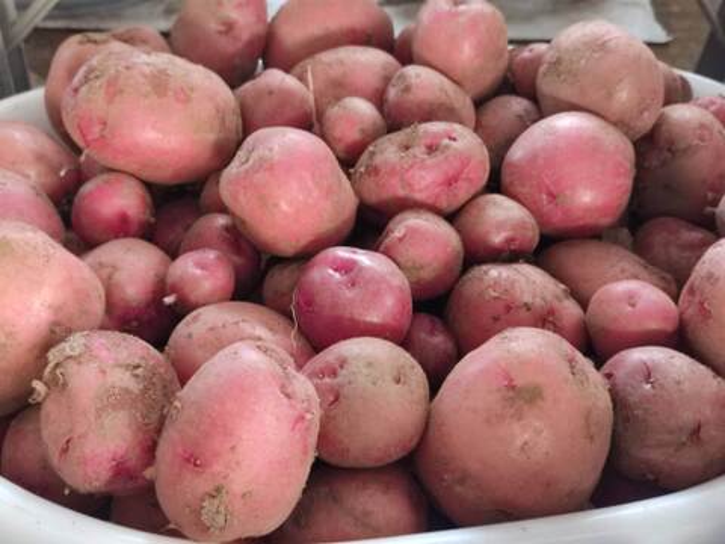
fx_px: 545
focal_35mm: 26
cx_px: 362
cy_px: 272
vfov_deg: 53.1
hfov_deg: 67.3
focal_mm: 4.74
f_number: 1.79
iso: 1372
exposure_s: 1/25
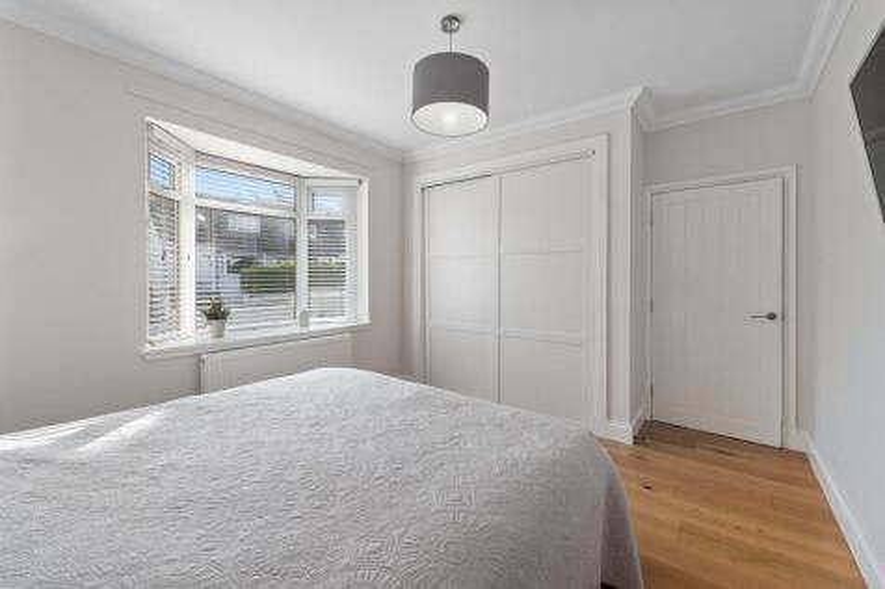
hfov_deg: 104.3
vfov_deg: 81.2
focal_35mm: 14
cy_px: 294
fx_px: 344
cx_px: 442
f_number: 8
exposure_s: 1/50
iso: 640
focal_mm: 14
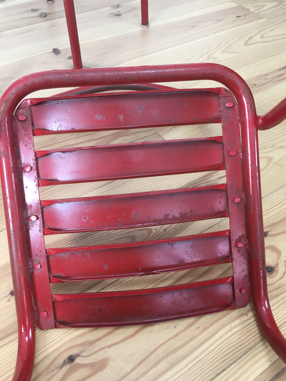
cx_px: 143
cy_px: 190
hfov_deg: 48.2
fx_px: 319
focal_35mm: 29
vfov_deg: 61.7
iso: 64
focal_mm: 4.15
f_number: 2.2
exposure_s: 1/33
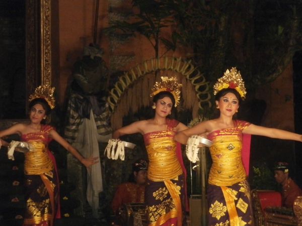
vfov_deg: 10.8
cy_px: 113
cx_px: 151
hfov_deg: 14.4
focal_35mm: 137
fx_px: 1195
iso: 800
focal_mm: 24.17
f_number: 5.7
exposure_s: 1/50
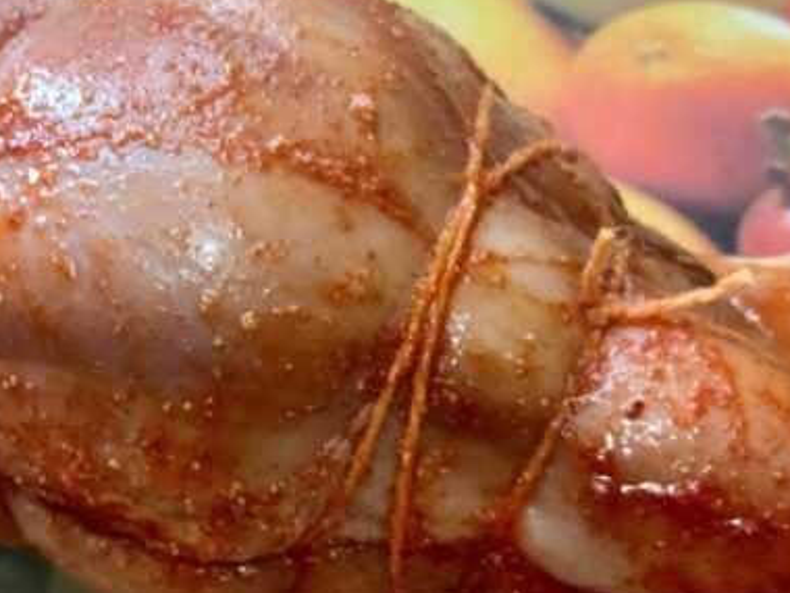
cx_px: 308
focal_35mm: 46
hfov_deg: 41.0
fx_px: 1050
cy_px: 385
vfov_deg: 31.3
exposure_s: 1/33
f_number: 1.8
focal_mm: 4.6
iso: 250
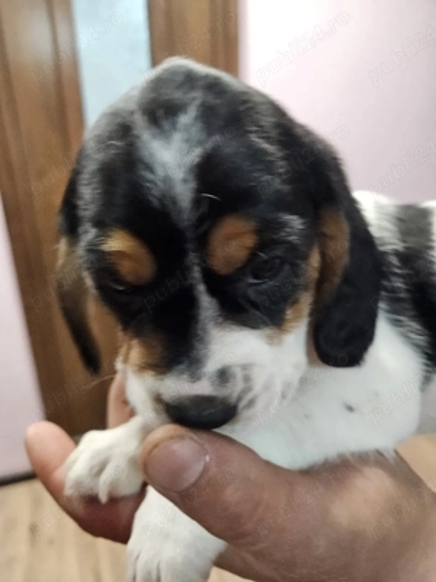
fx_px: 386
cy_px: 291
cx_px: 218
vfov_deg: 73.9
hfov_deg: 58.9
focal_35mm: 23
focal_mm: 5.4
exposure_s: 1/50.3
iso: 640
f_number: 1.8
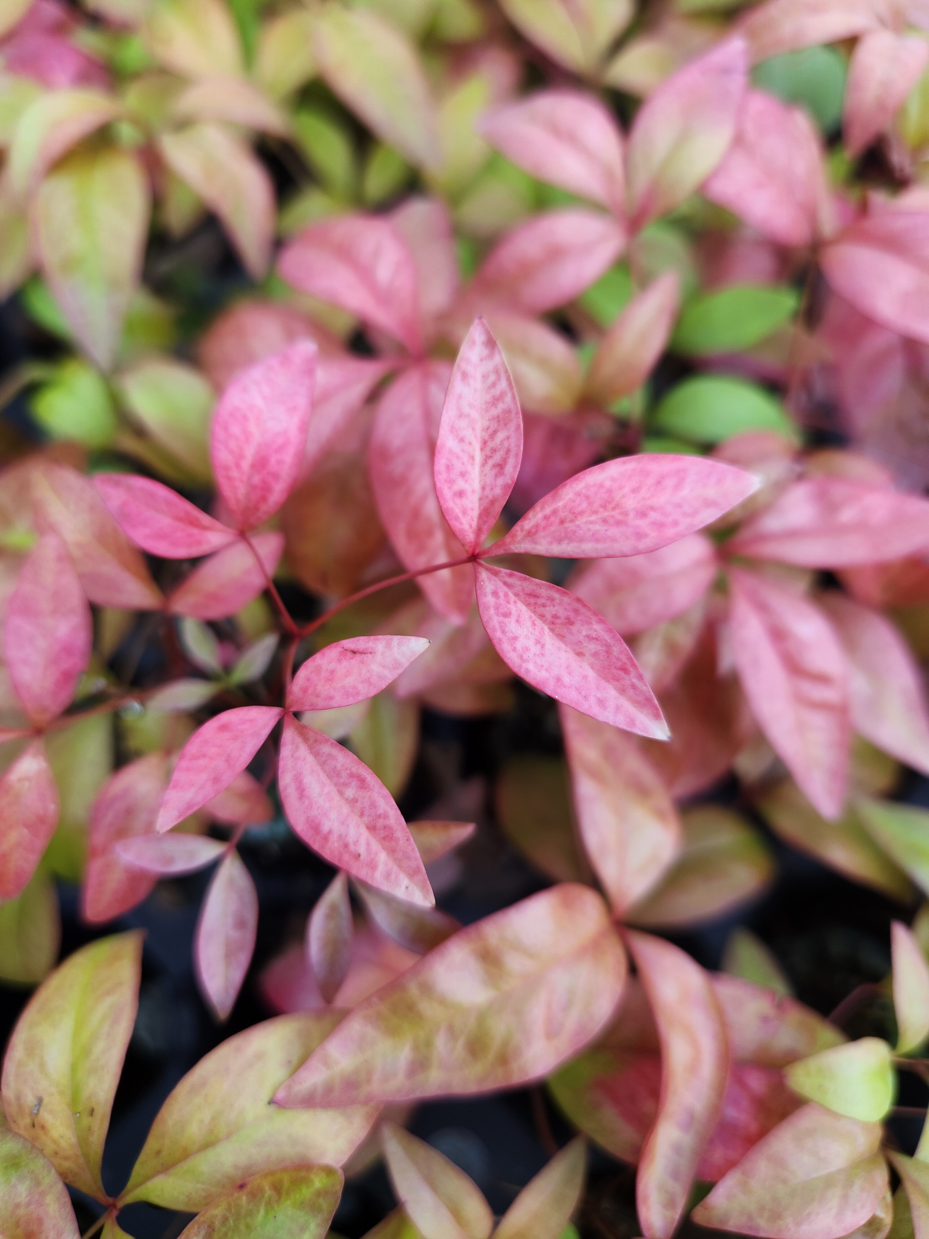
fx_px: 823
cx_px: 464
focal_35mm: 23
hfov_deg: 58.9
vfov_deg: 73.9
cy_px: 620
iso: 80
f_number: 1.8
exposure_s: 1/180
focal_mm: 5.4
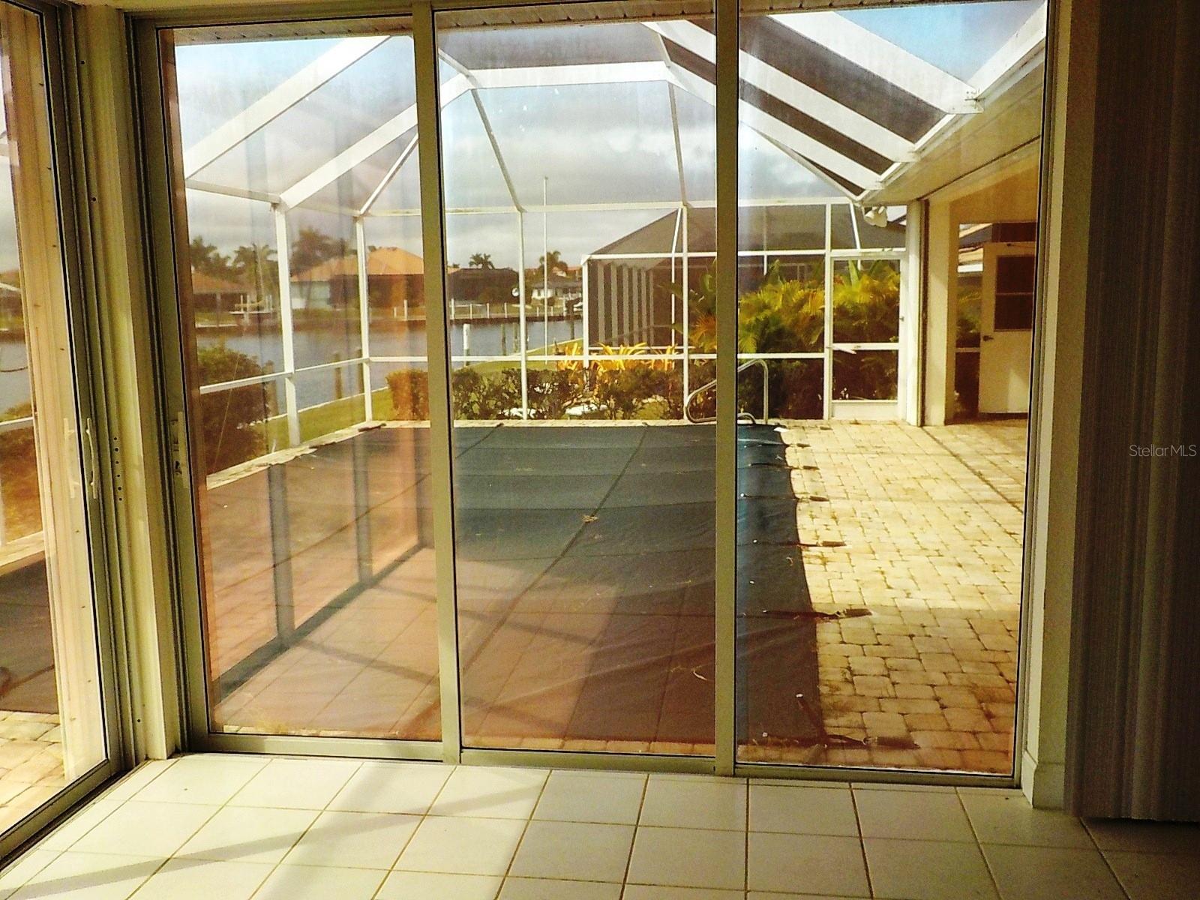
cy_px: 450
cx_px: 600
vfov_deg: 46.8
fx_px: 1040
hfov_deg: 60.0
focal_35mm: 30
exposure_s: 1/500
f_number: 3.3
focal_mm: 4.1
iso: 125
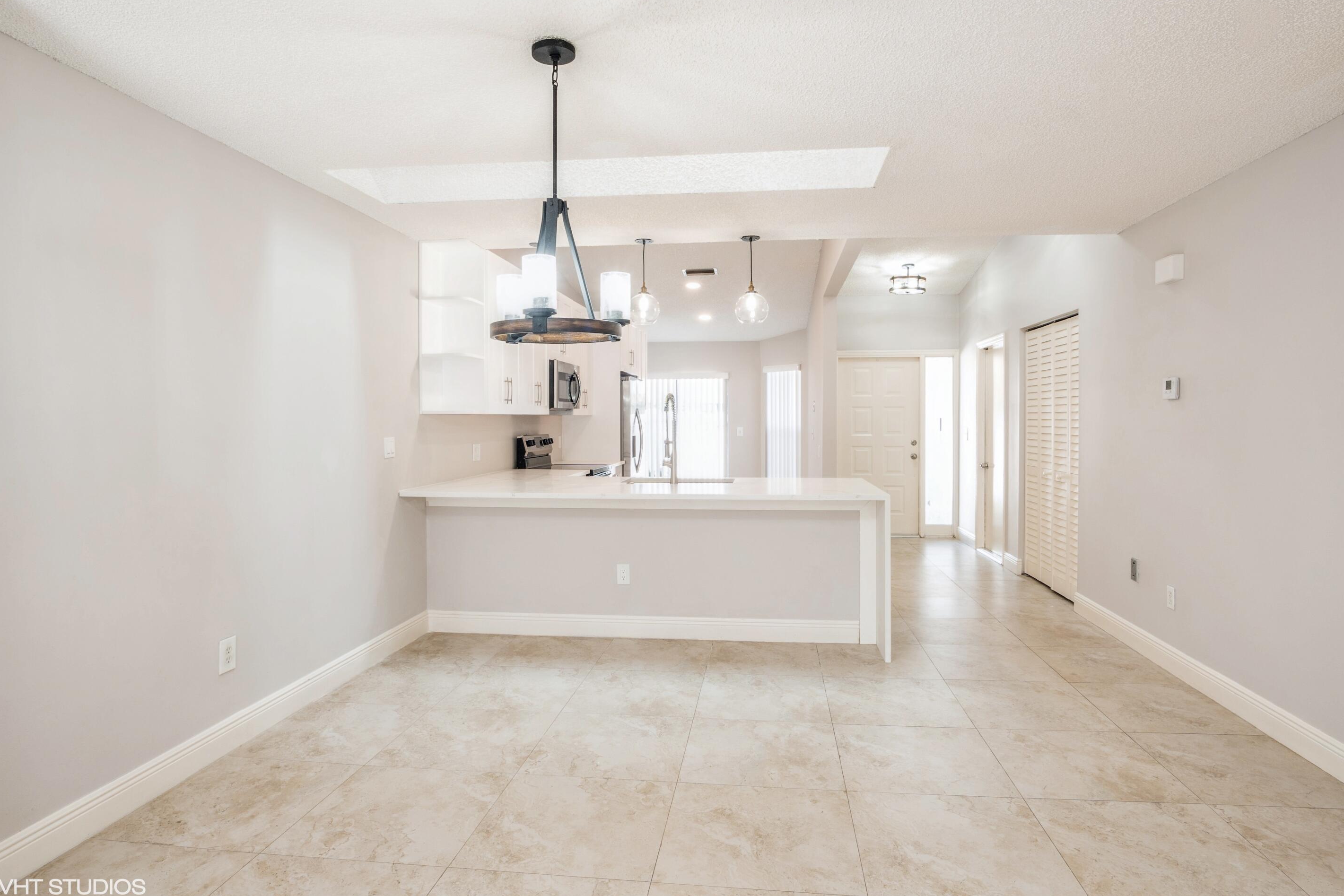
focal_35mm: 19
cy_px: 429
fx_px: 709
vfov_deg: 64.5
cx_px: 677
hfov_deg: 86.9
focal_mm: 12
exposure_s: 1/5
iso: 200
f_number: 9
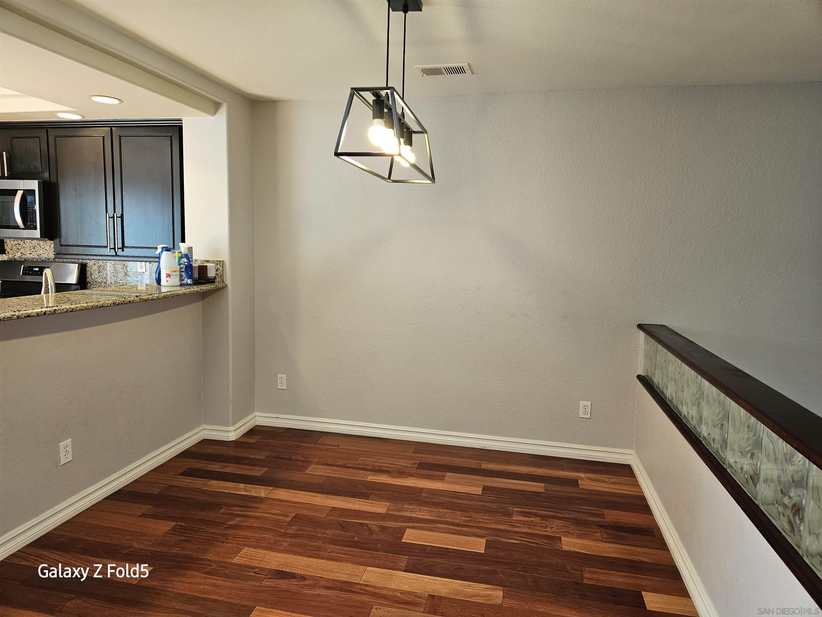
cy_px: 308
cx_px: 411
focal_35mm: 23
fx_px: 546
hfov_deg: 73.9
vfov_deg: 58.9
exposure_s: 1/120
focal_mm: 5.4
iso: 200
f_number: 1.8
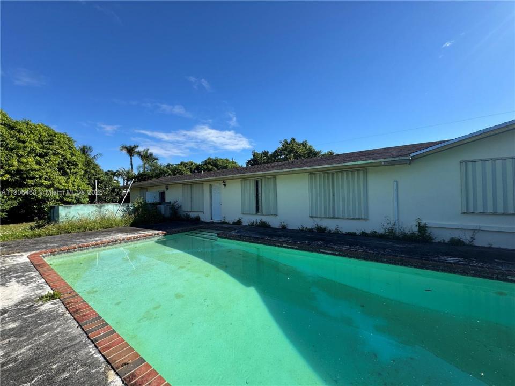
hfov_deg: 102.1
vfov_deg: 85.7
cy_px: 193
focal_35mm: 14
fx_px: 208
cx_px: 258
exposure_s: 1/1323
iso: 50
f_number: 2.2
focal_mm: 2.22
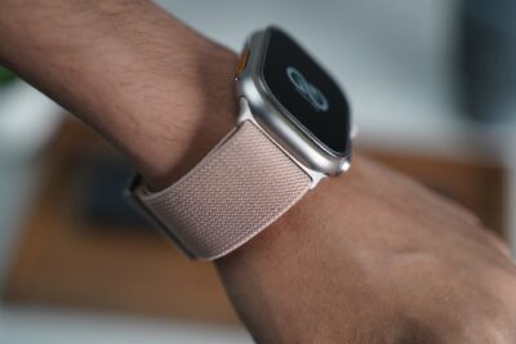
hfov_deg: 31.4
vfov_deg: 21.3
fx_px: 918
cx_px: 258
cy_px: 172
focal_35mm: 64
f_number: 2.8
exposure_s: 1/200
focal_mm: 64
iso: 1600
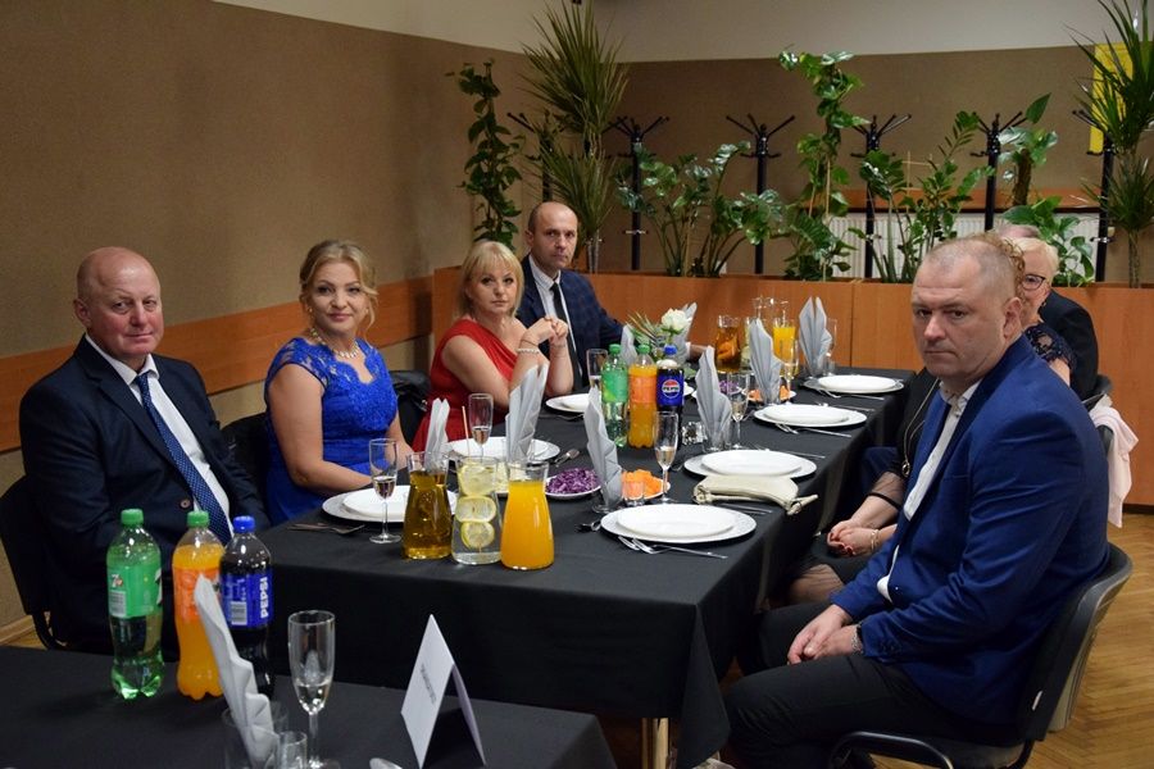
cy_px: 384
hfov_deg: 41.1
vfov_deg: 28.1
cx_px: 577
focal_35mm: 48
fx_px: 1539
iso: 2800
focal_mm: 32
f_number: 4.2
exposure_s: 1/100
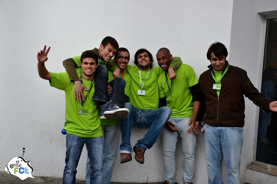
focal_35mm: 36
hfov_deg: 53.1
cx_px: 138
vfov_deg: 36.9
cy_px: 92
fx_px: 277
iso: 110
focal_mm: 24
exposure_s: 1/125
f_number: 5.6
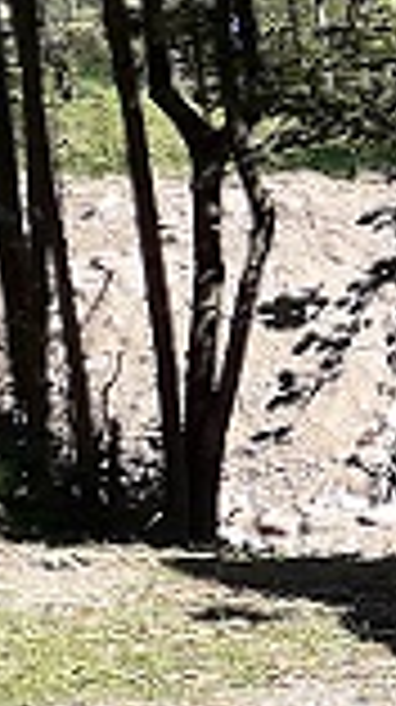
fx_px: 3257
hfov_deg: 6.3
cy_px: 411
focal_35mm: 174
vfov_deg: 12.4
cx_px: 1226
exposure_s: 1/696
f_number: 1.9
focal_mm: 3.6
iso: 40
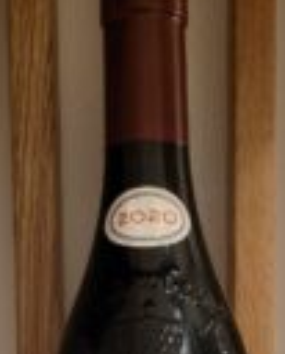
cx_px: 160
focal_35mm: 79
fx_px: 830
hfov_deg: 19.5
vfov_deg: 22.0
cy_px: 440
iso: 640
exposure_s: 1/25
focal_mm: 5.4
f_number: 1.8
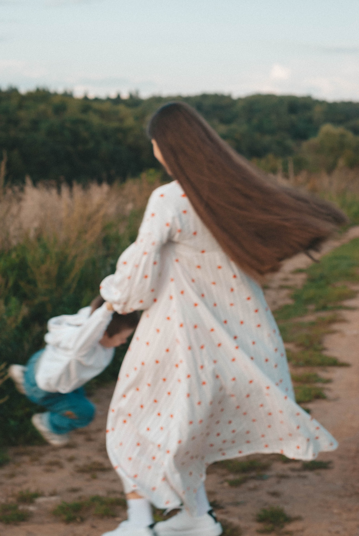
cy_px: 268
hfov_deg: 18.2
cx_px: 180
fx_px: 1119
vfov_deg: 27.0
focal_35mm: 75
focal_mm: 50
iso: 100
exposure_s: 1/125
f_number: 5.6
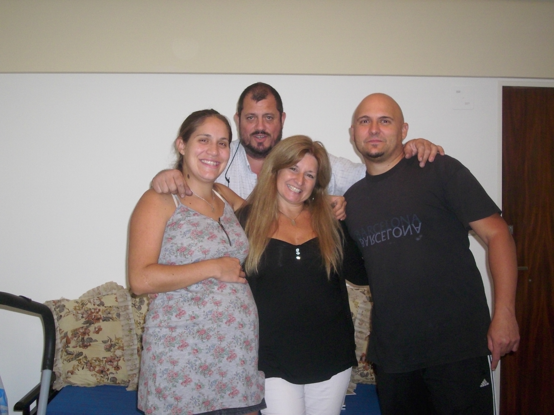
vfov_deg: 36.8
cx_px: 277
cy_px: 208
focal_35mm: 39
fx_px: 624
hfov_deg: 47.9
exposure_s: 1/60
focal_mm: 7.6
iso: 200
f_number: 3.1
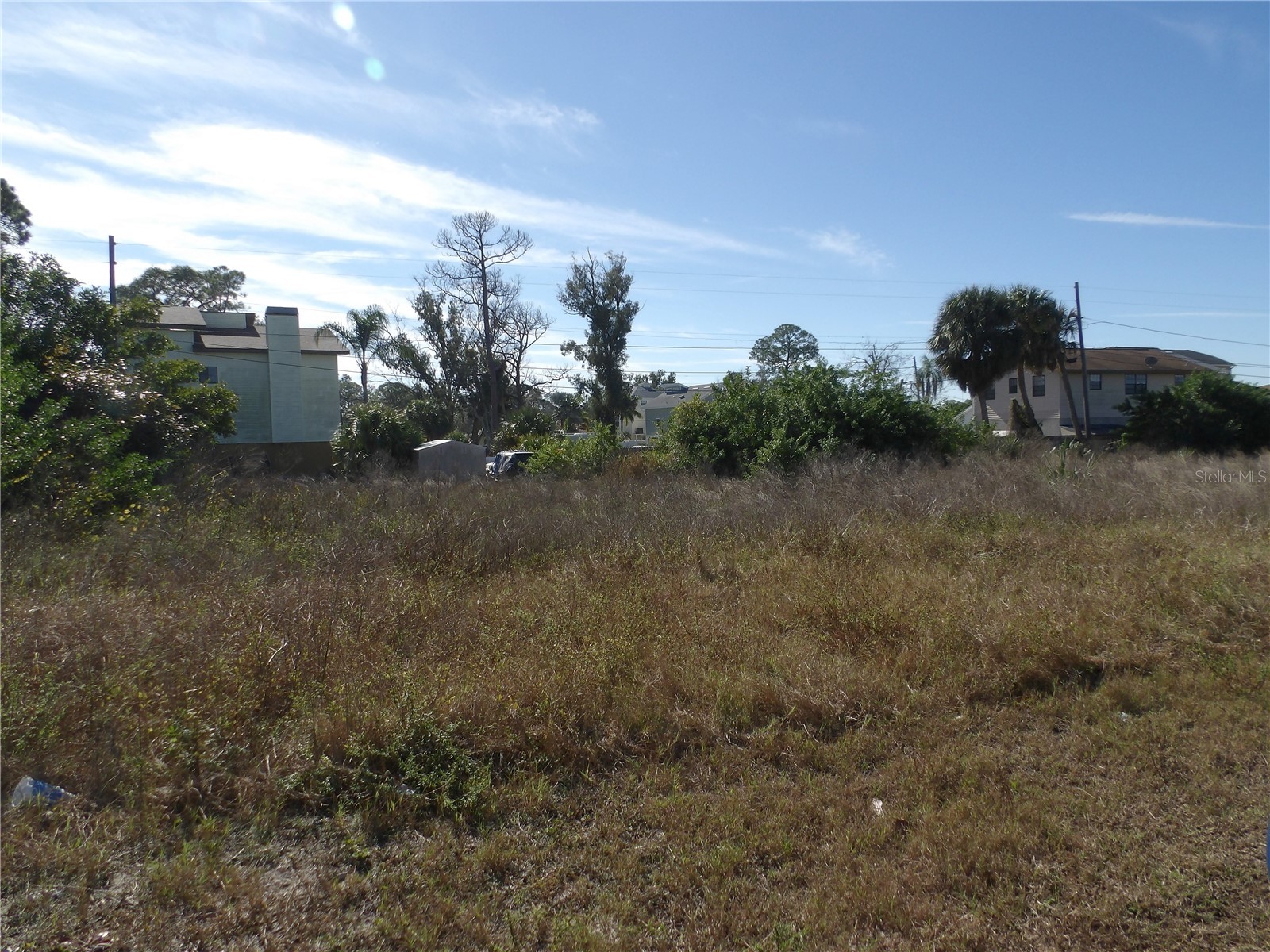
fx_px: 844
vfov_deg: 58.9
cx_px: 635
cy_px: 476
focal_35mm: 23
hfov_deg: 73.9
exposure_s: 1/829
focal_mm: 4.2
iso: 100
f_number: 4.1
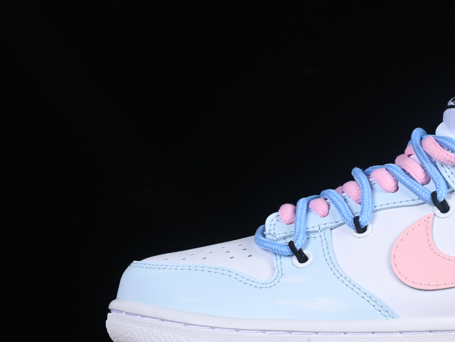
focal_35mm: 143
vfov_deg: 10.4
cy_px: 197
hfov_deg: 13.7
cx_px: 410
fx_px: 1880
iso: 160
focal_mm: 50
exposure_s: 1/80
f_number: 8
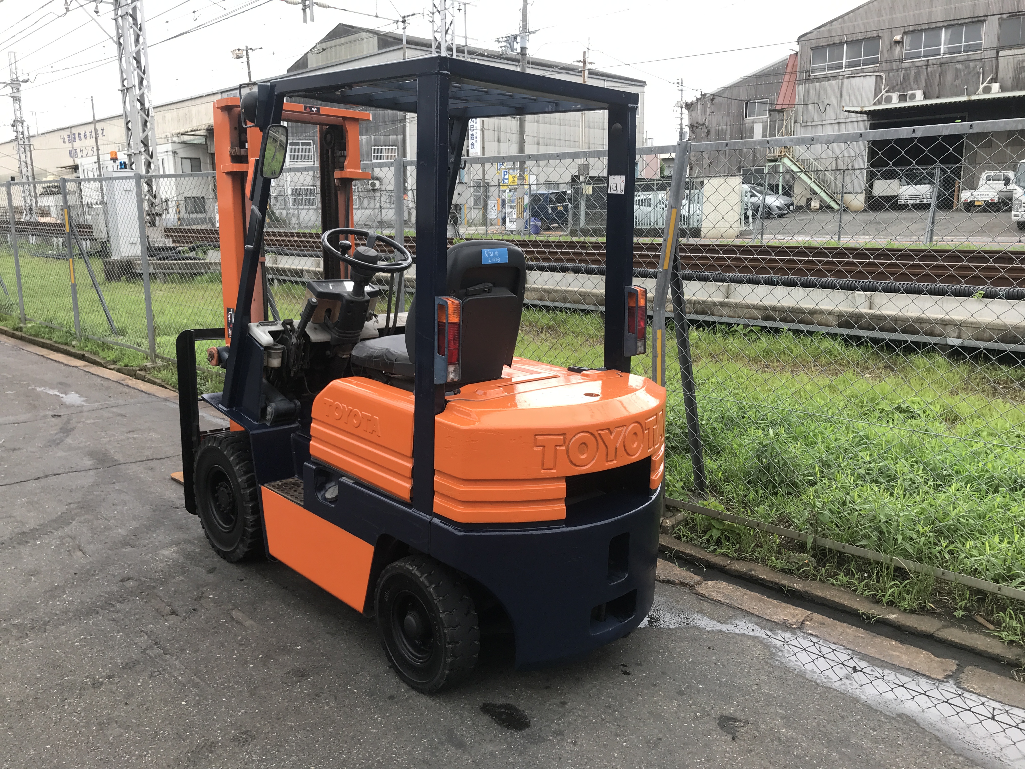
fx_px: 829
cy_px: 384
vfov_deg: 49.7
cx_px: 512
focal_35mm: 28
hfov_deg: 63.4
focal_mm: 3.99
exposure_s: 1/120
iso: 25
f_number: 1.8
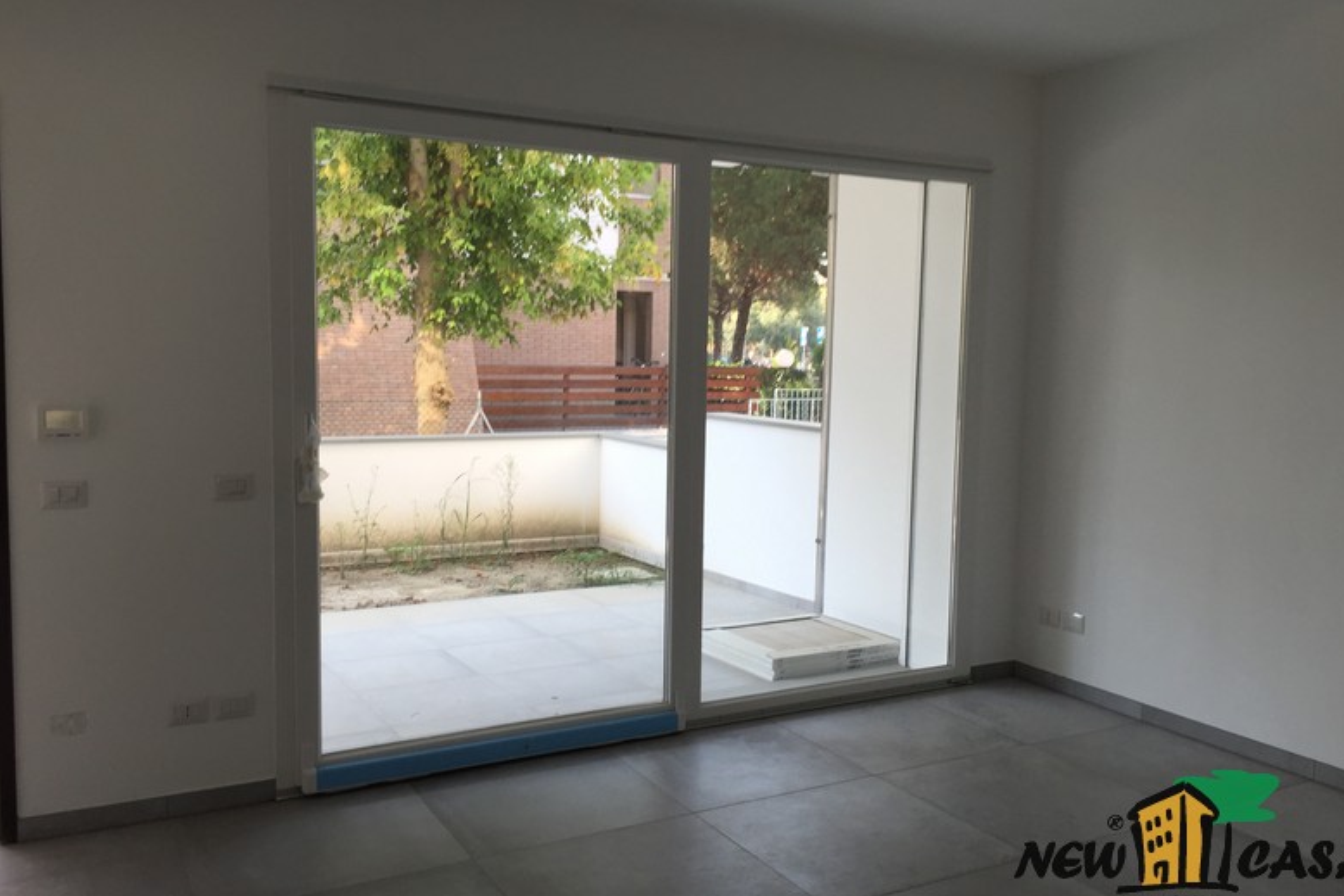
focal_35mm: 31
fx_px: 1157
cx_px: 689
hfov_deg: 60.3
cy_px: 459
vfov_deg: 42.3
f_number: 2.2
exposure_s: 1/124
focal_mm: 4.15
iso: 32
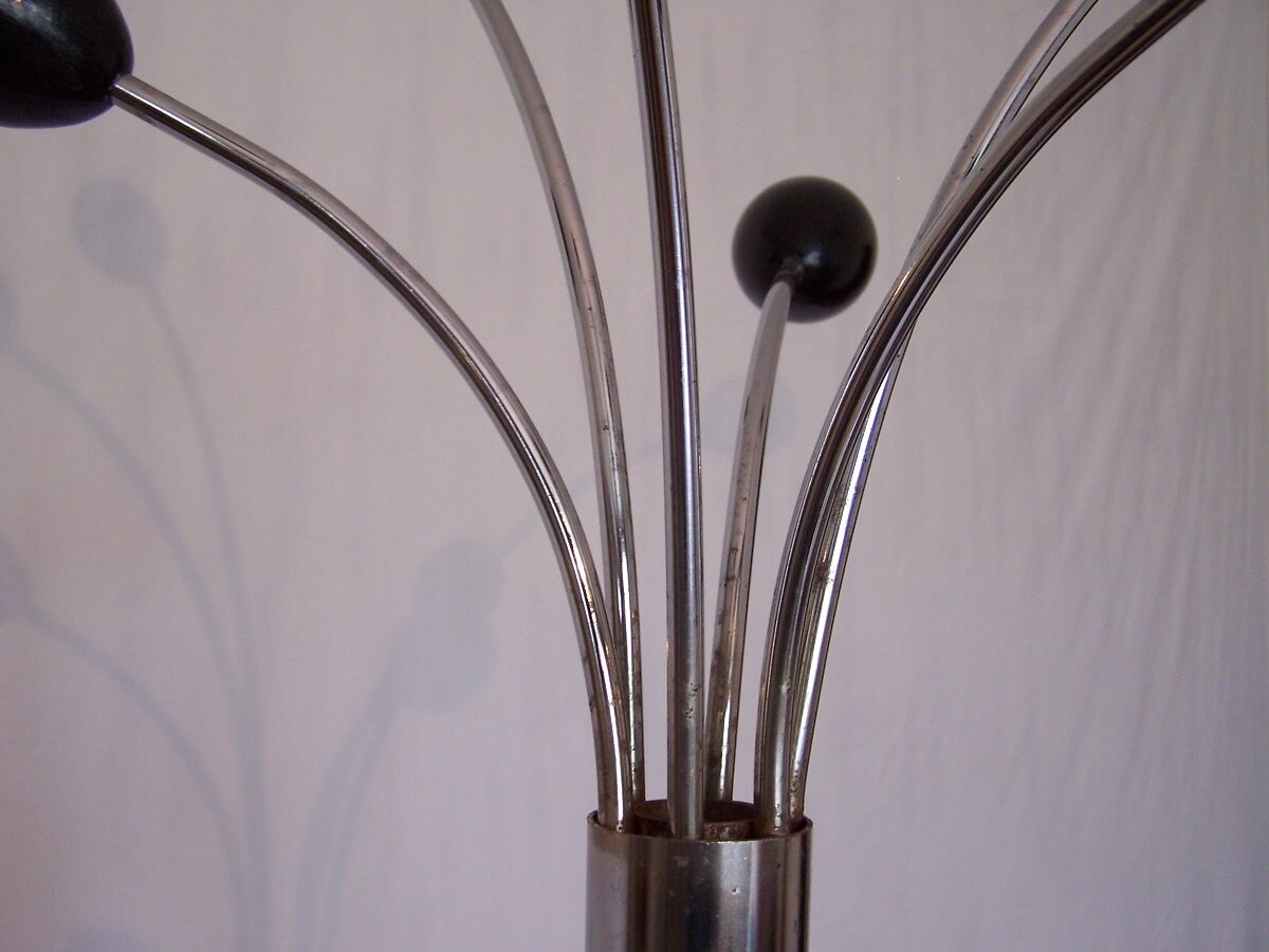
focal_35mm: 38
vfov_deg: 37.7
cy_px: 476
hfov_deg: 49.0
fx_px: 1393
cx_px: 634
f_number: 2.8
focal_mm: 6.3
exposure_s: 1/30
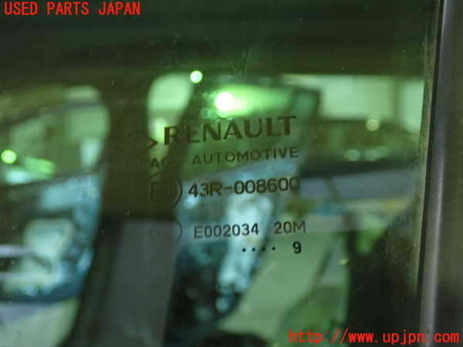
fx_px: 508
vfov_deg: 37.7
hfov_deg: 49.0
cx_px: 232
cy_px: 174
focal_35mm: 38
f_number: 2.7
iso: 800
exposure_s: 1/13
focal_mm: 6.83
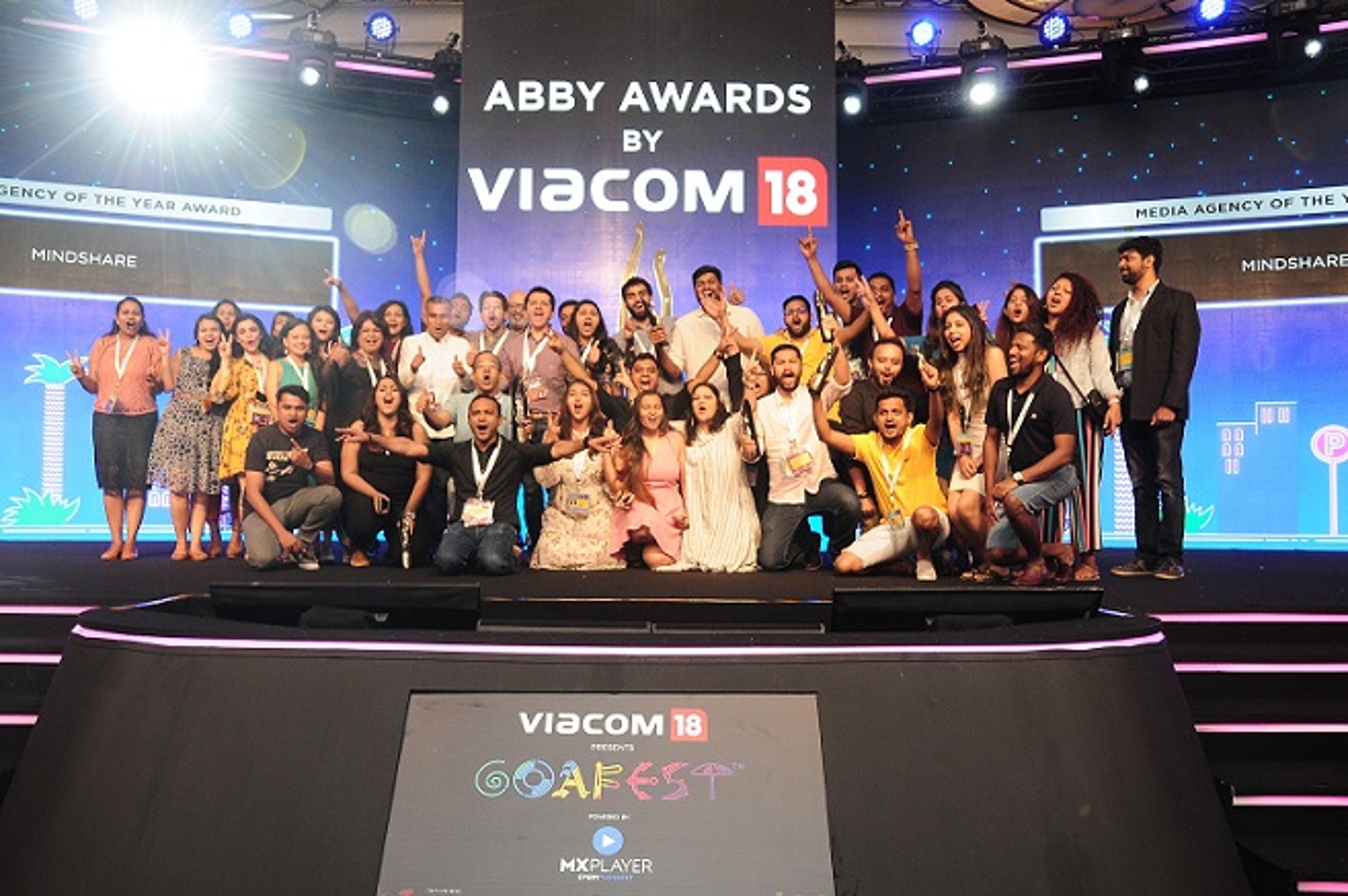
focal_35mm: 30
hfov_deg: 62.0
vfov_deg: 43.5
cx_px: 674
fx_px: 1122
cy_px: 448
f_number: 5
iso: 800
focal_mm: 20
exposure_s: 1/60
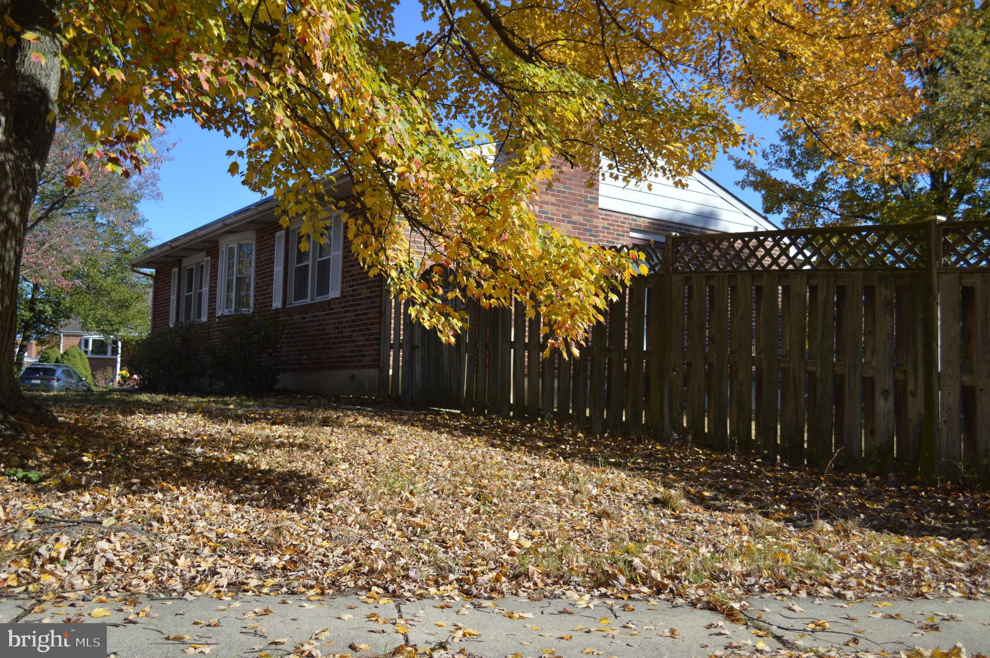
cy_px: 329
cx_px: 495
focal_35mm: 33
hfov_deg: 57.3
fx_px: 907
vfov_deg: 39.9
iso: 100
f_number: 4
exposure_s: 1/640
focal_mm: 22
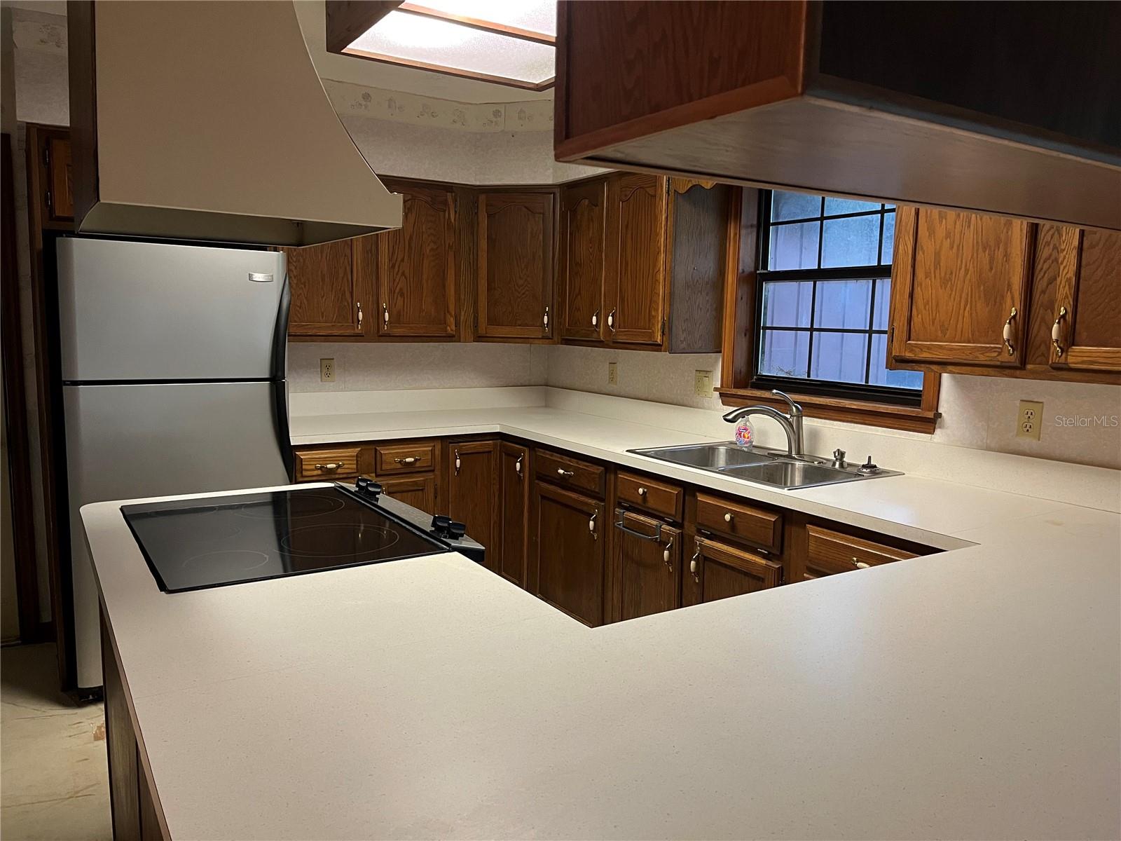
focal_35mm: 26
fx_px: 842
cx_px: 560
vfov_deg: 53.1
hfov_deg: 67.3
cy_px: 420
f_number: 1.6
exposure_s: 1/60
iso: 320
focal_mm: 5.1
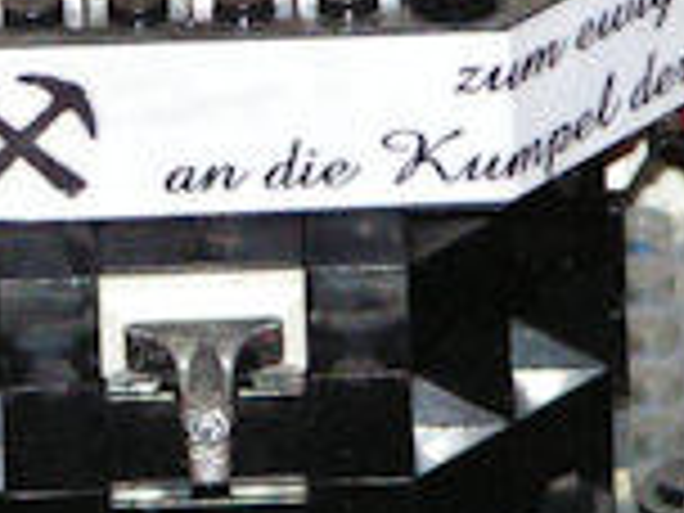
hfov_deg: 2.2
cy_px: 142
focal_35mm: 888
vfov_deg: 1.7
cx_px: 158
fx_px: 17547
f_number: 3.2
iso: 200
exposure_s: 1/200
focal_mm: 32.9
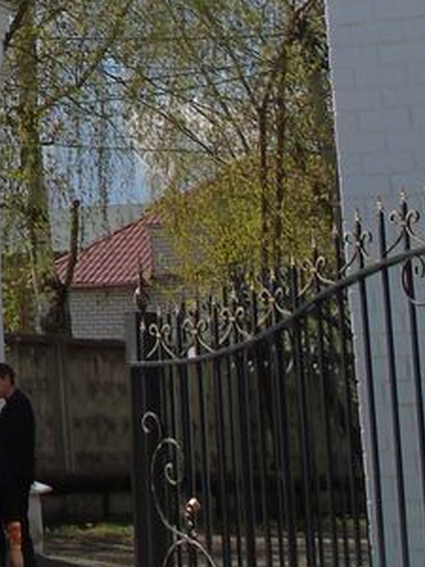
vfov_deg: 13.3
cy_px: -382
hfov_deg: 10.2
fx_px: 2226
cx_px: -355
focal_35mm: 136
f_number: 3.9
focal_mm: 6.1
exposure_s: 1/1000
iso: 80
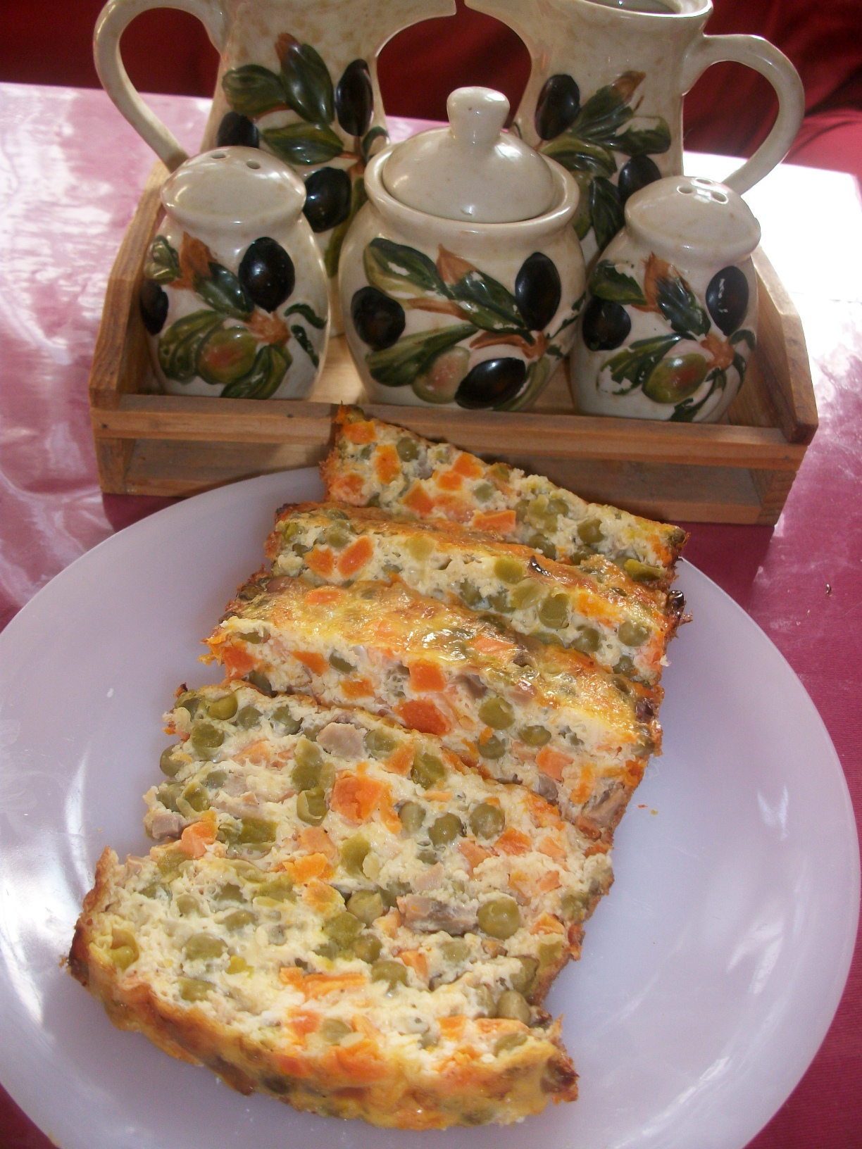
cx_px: 431
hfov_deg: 45.4
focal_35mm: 31
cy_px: 574
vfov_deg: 58.4
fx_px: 1029
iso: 125
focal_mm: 5.7
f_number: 2.9
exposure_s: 1/40
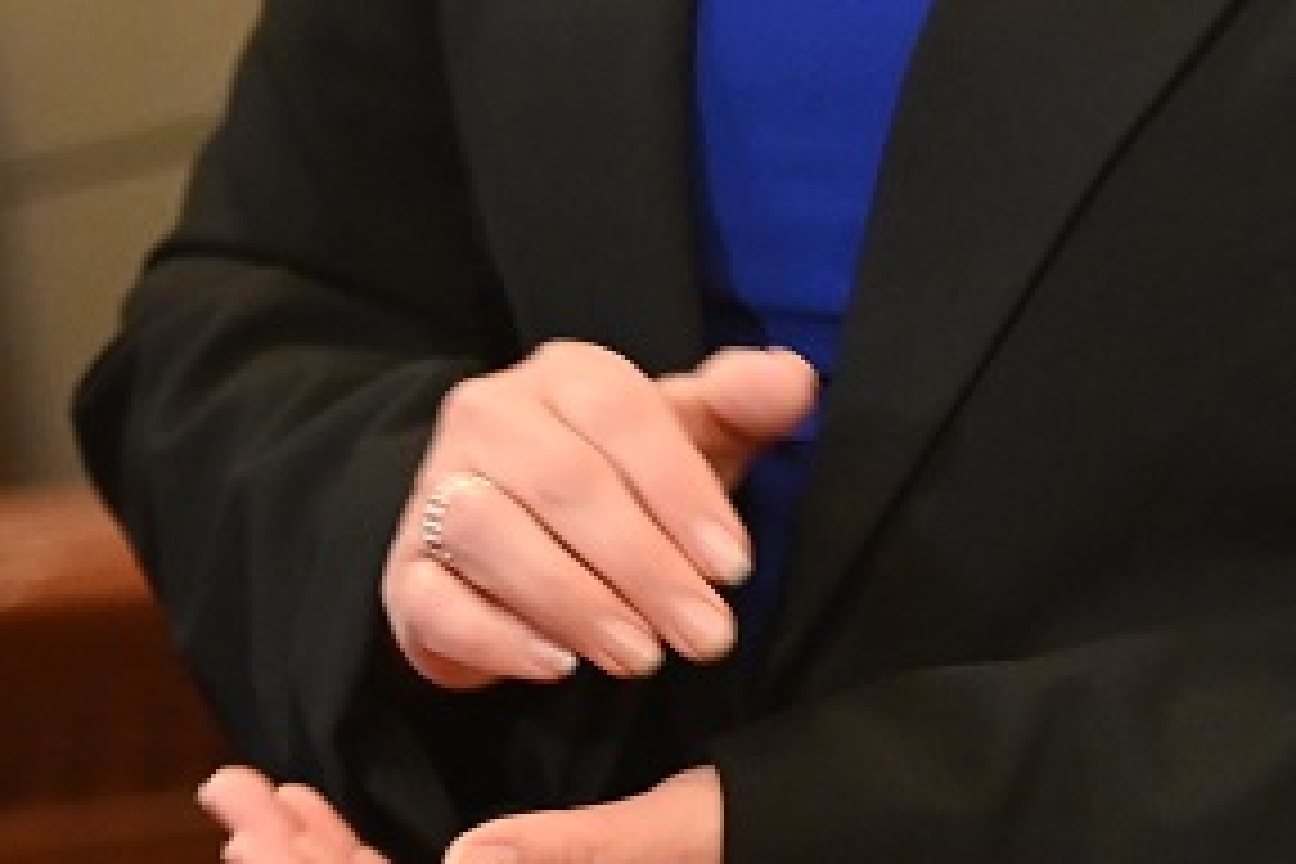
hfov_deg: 5.4
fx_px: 13823
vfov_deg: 3.6
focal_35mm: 384
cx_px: 1368
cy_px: -792
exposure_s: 1/160
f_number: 2.8
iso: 3200
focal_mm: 92
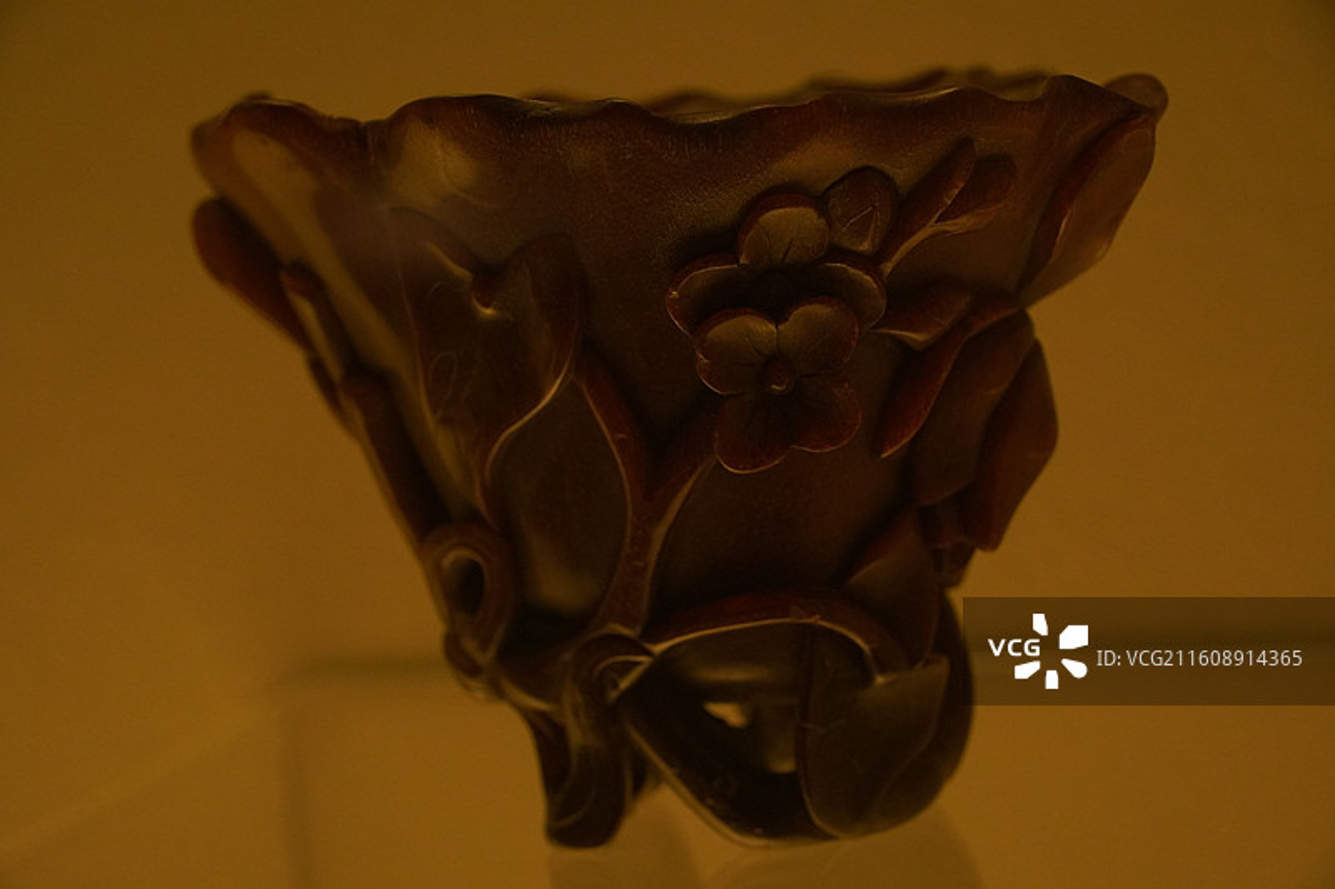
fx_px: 3337
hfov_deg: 22.6
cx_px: 668
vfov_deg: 15.2
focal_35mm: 90
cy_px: 444
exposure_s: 1/100
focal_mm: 60
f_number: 6.3
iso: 1600
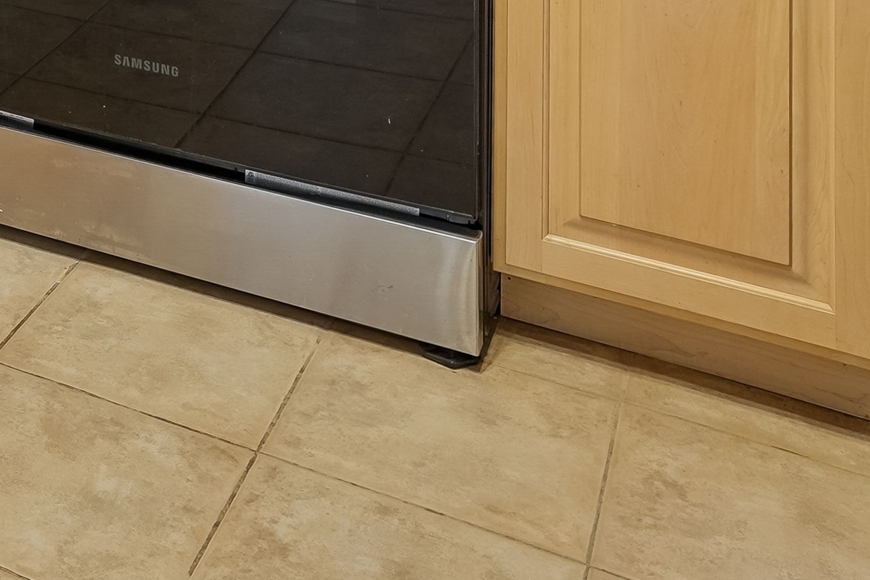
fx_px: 1547
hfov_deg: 26.9
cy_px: -561
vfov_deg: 16.5
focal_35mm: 64
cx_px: -231
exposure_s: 1/5
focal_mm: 16
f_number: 8
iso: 250
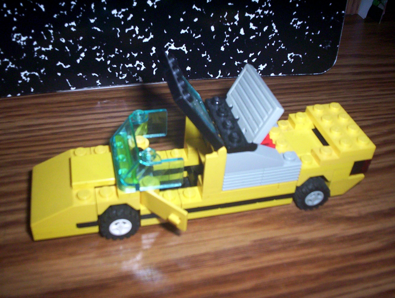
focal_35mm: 38
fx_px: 435
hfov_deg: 48.9
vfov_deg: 37.9
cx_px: 198
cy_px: 149
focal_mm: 4.99
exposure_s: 1/60
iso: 140
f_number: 4.5
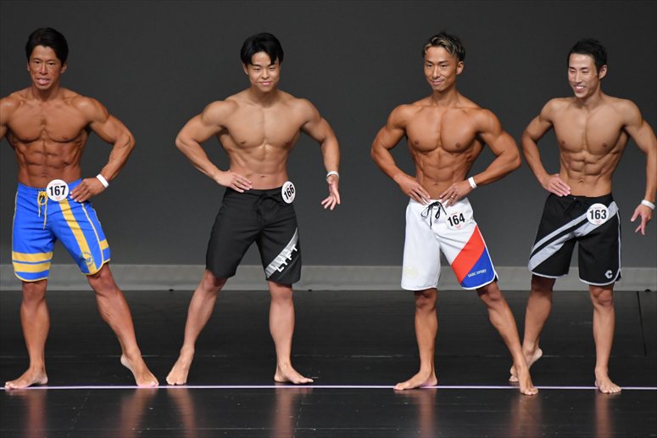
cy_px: 219
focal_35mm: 375
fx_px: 6840
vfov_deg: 3.7
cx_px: 328
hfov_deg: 5.5
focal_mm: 250
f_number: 5.6
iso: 4000
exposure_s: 1/400
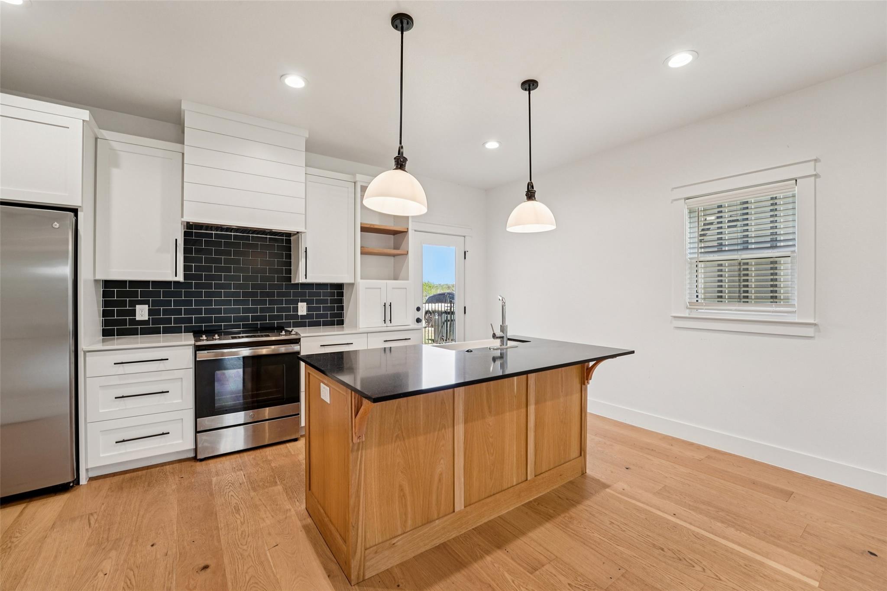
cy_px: 296
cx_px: 444
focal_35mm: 14
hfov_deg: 104.3
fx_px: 345
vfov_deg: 81.2
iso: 400
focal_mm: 14
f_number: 8
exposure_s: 1/30
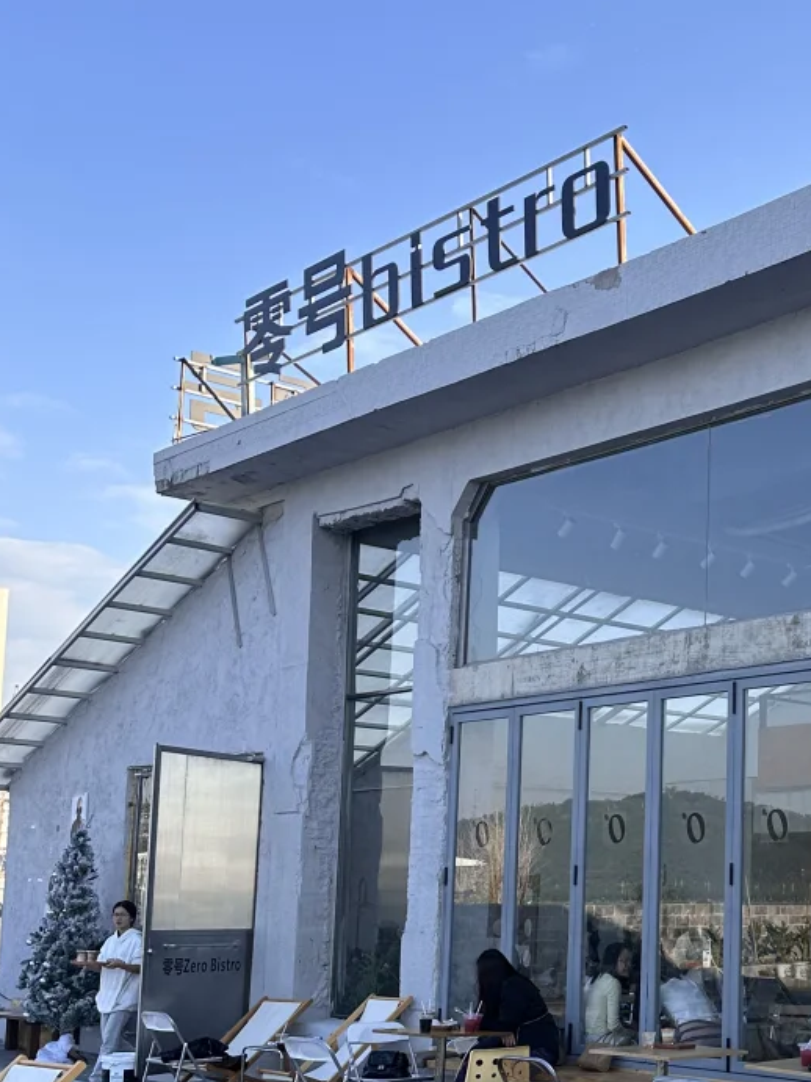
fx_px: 1562
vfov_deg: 37.7
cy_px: 738
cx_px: 805
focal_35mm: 50
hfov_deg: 27.5
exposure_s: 1/1304
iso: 80
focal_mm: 6.86
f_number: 1.78
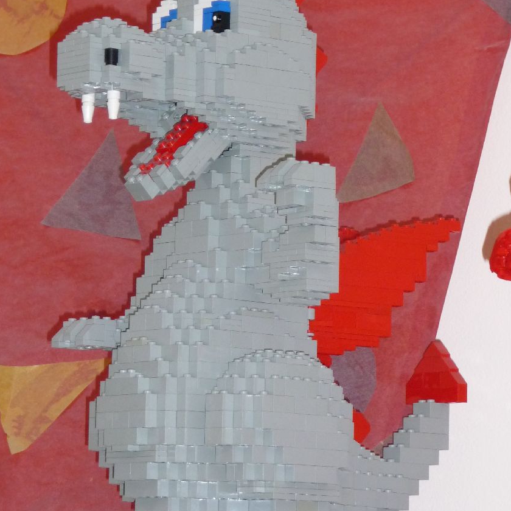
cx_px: 231
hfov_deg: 8.8
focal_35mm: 198
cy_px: 287
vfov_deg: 8.8
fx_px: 3307
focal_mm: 25.2
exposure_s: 1/40
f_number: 4.8
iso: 320
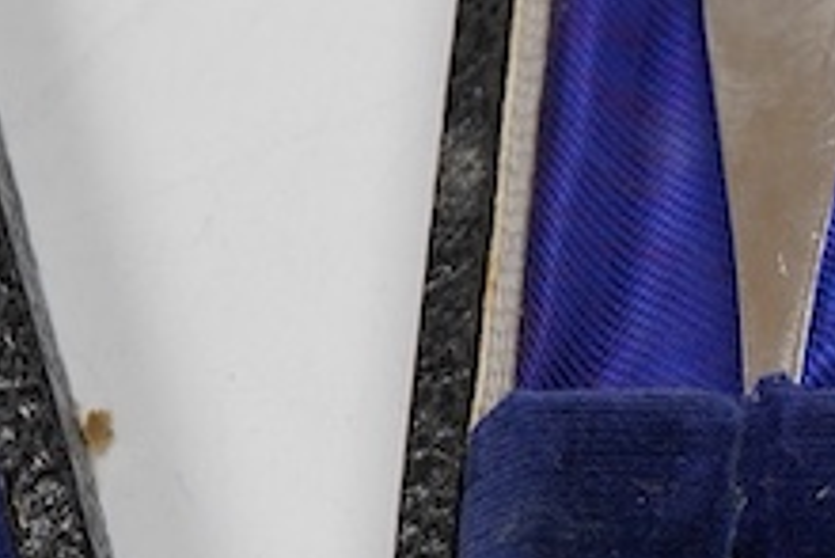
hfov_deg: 10.5
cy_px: 630
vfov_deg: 7.4
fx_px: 4270
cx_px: 1518
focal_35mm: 184
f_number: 10
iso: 800
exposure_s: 1/125
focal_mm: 30
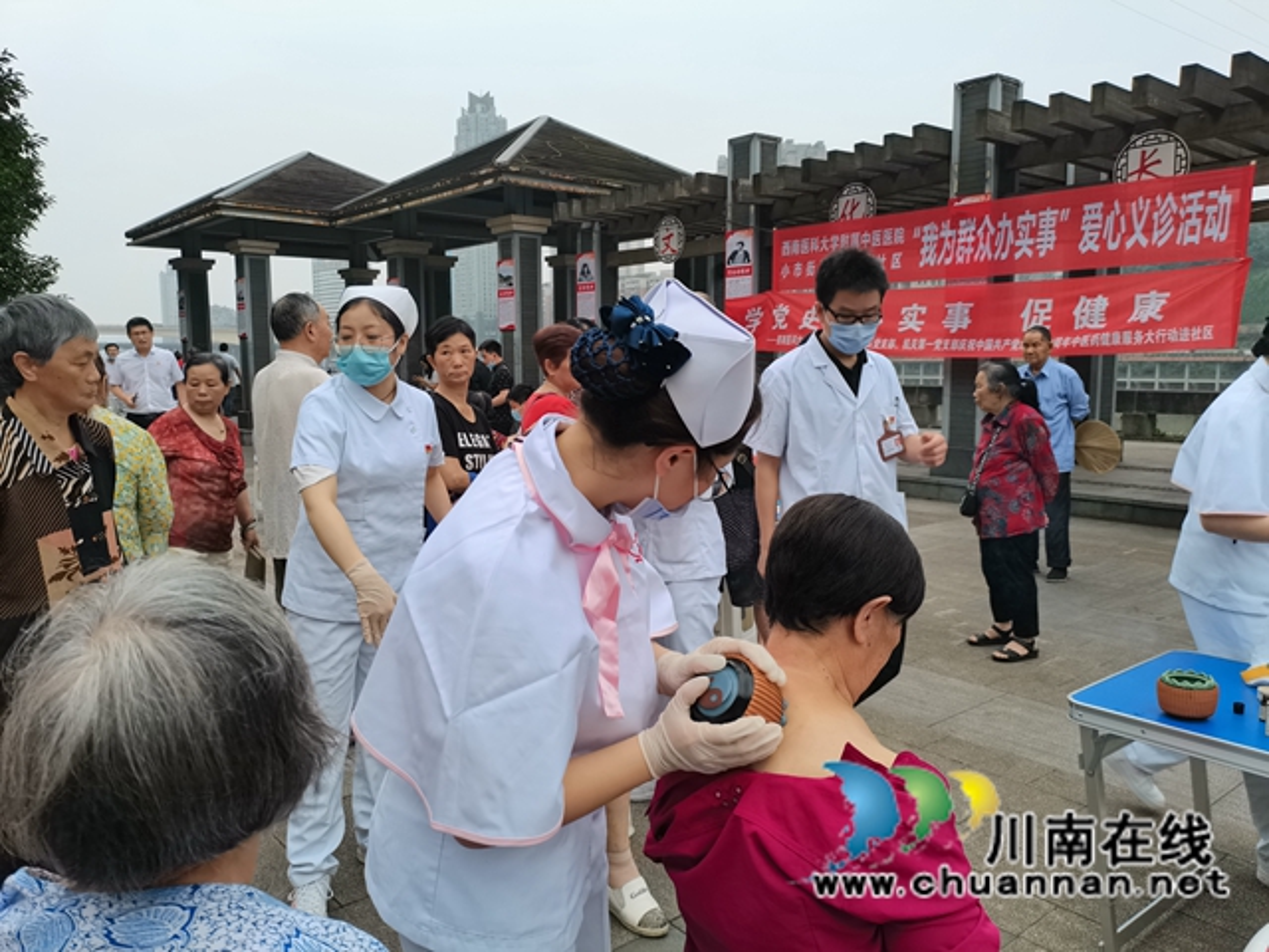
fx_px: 953
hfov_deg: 67.3
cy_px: 476
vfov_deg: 53.1
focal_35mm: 26
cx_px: 634
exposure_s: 1/420
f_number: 1.8
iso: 50
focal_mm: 5.58
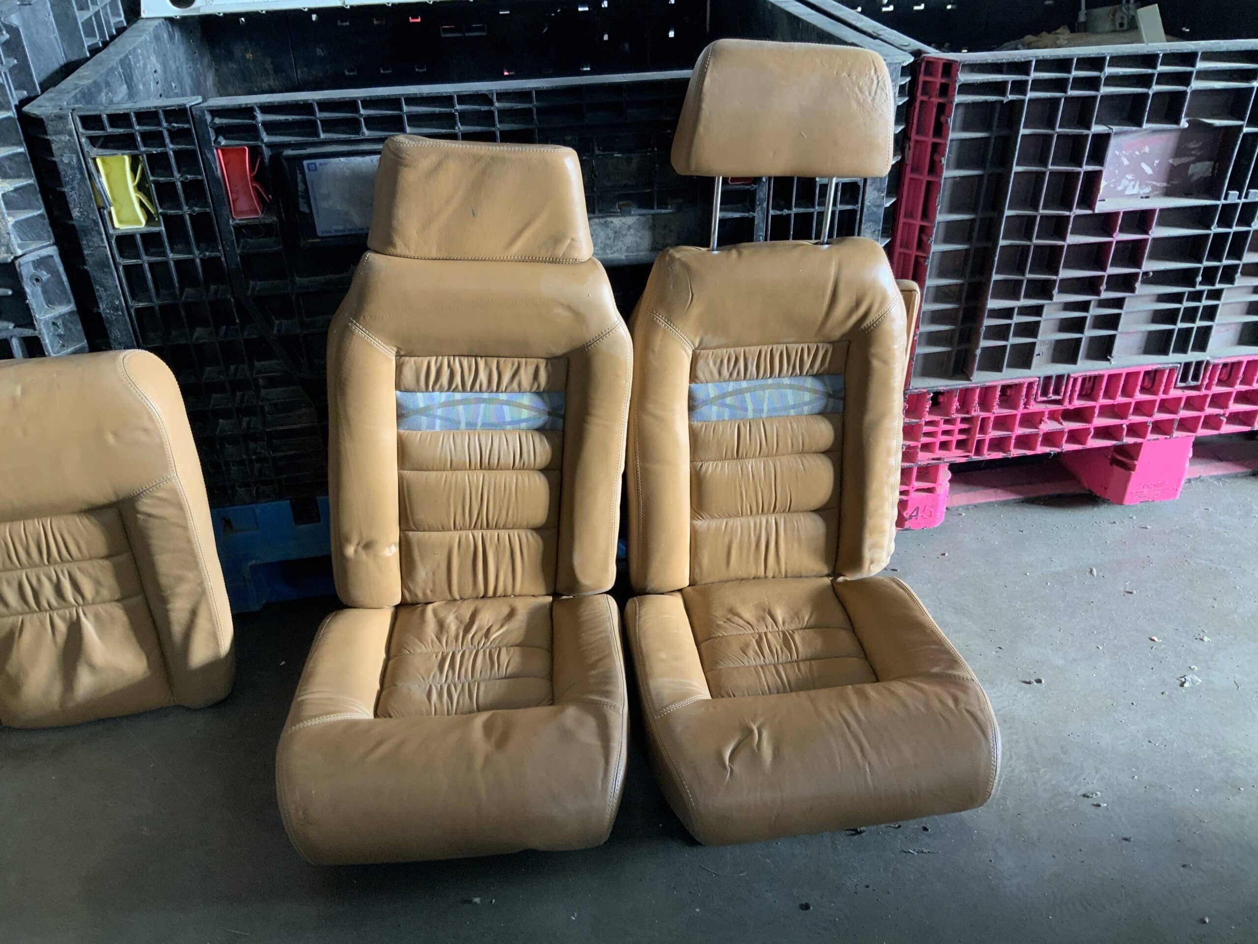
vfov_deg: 48.2
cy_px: 472
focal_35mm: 29
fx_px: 1054
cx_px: 629
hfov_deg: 61.7
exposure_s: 1/60
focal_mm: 3
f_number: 1.8
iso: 125
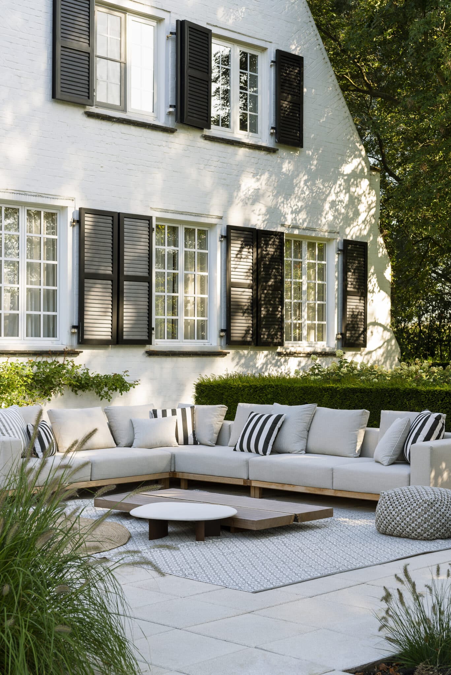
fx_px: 1126
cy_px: 338
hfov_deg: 22.6
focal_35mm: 60
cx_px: 226
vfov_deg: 33.4
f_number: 8
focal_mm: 60
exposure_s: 1/50
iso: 100
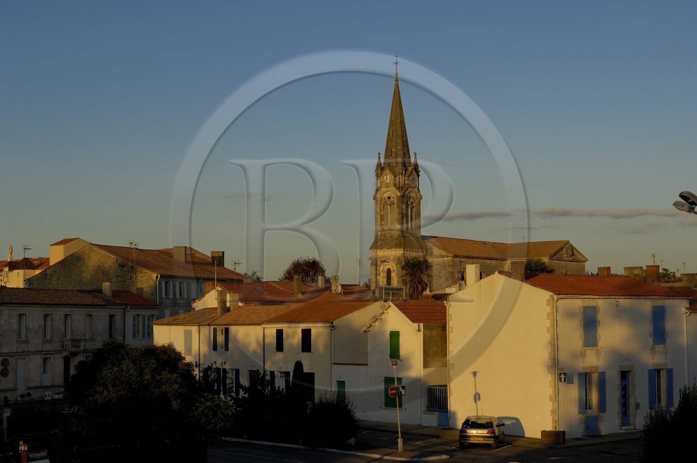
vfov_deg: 20.1
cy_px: 232
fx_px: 1305
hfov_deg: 29.9
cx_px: 348
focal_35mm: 68
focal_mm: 45
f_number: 9
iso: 100
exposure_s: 1/160
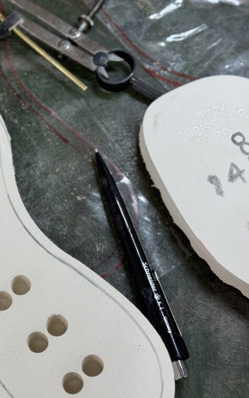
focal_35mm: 69
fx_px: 749
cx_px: 25
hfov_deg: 18.6
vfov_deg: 29.8
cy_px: 201
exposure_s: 1/120
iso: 80
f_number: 1.78
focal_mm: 6.76
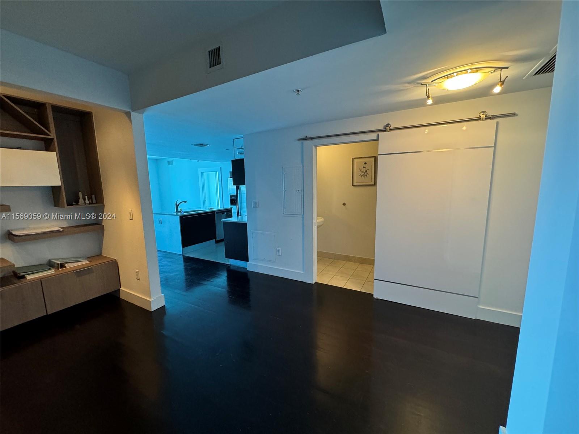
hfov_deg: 102.1
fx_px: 234
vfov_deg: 85.7
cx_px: 290
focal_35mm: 14
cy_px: 217
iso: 250
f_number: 2.2
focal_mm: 2.22
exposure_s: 1/60
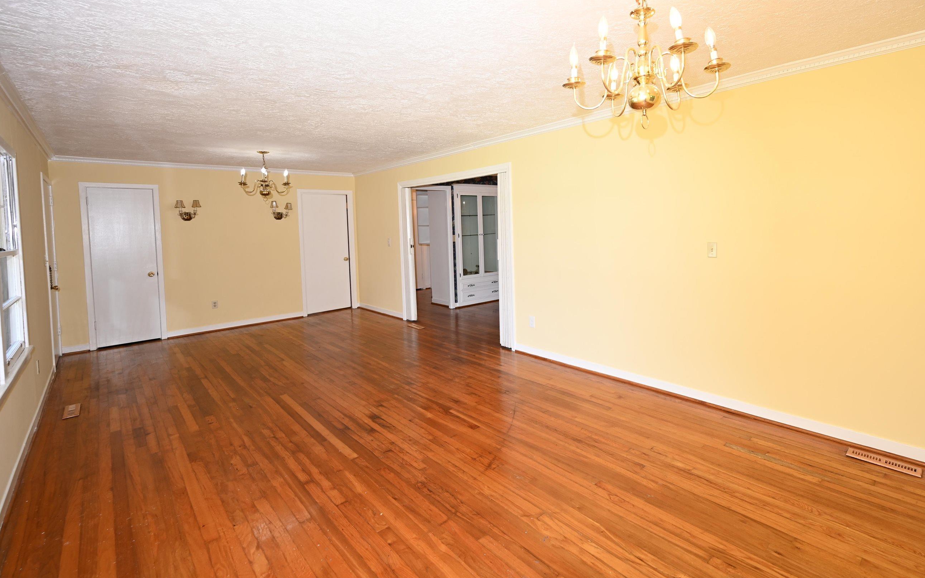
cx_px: 545
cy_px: 241
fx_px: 429
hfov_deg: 93.4
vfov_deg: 67.5
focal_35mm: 17
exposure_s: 1/80
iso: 200
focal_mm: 14
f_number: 4.5
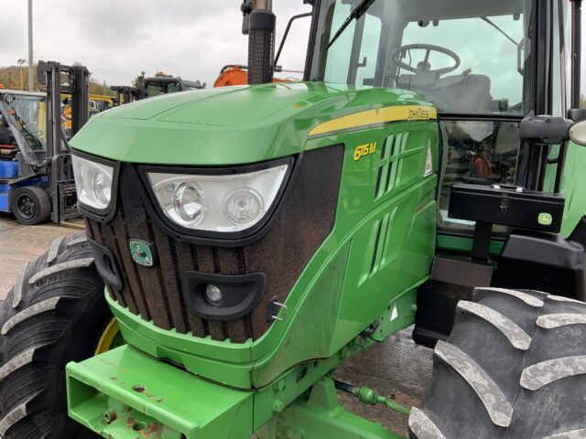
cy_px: 220
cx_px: 293
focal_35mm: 29
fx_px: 491
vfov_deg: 48.2
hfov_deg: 61.7
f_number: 1.8
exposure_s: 1/122
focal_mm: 3
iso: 20
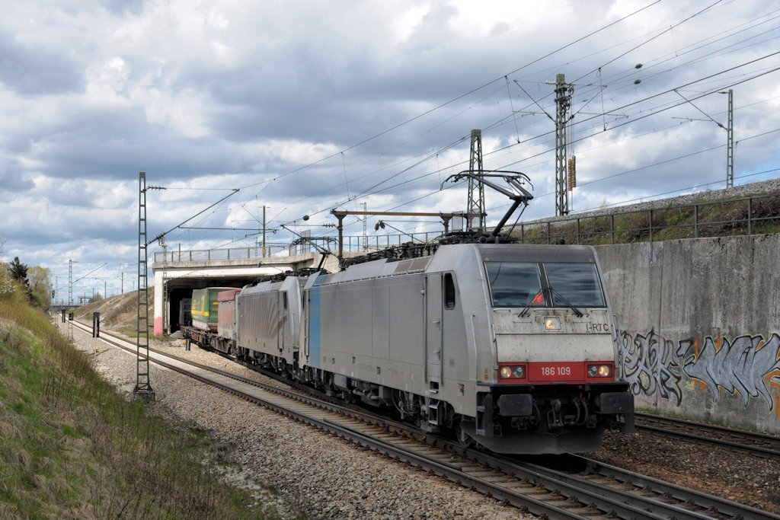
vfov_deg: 31.9
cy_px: 260
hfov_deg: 46.4
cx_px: 390
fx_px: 910
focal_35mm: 42
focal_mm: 28
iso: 320
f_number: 8
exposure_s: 1/800
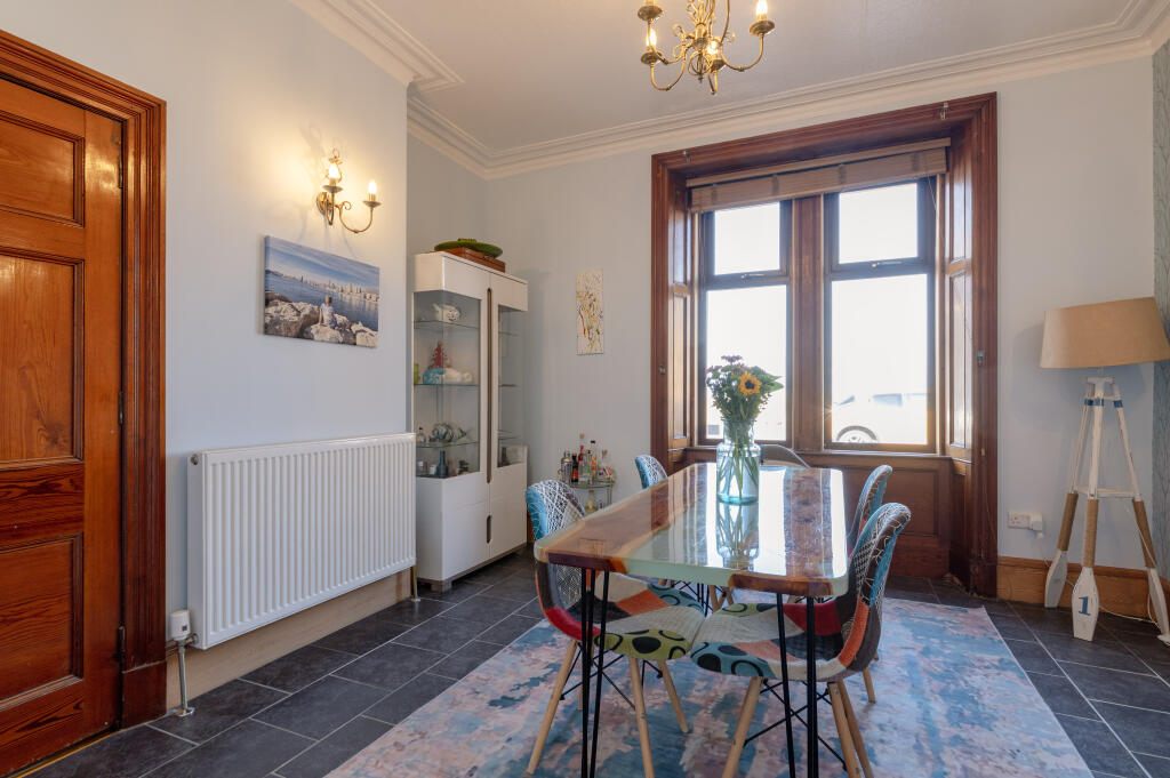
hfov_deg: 93.3
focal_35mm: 17
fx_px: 552
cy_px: 389
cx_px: 585
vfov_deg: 70.3
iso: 400
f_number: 8
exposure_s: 1/25
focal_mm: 17
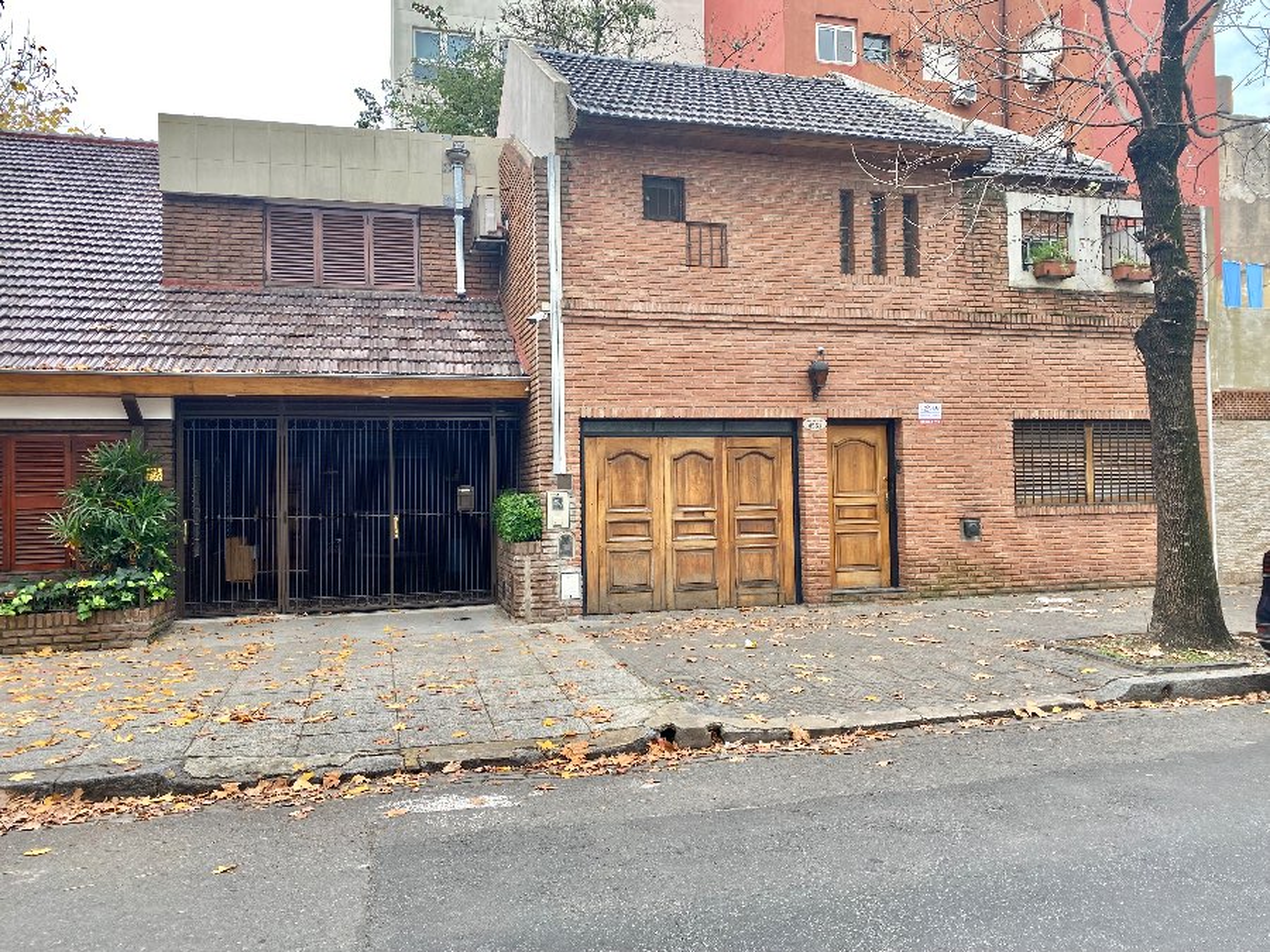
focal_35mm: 26
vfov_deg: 53.1
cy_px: 476
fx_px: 954
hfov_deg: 67.3
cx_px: 635
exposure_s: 1/233
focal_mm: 4.25
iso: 32
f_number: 1.8
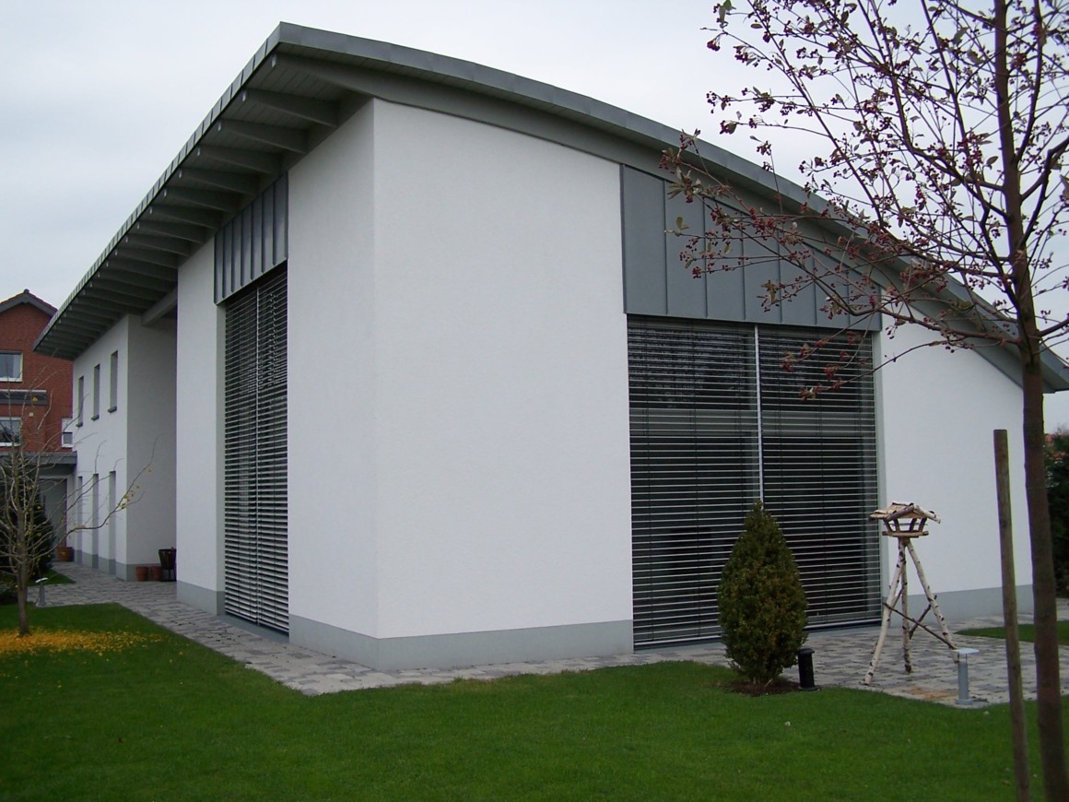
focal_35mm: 38
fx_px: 1174
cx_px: 534
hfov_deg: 49.0
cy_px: 401
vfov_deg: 37.7
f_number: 2.8
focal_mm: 6.3
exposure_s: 1/250
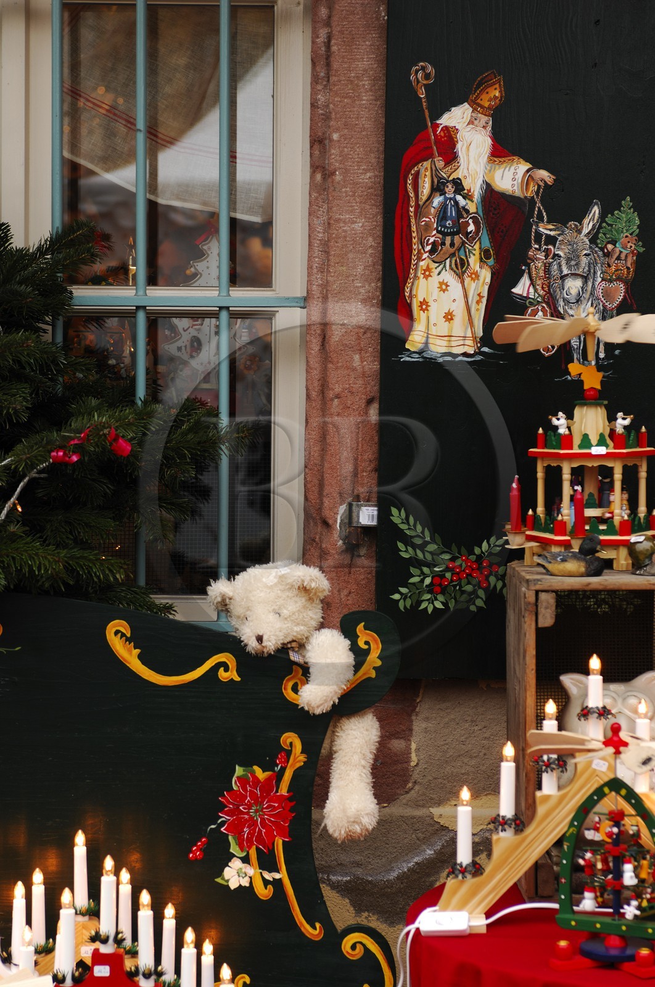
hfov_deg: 13.0
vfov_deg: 19.5
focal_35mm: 105
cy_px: 494
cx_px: 328
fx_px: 2874
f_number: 5
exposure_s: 1/15
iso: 100
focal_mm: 70
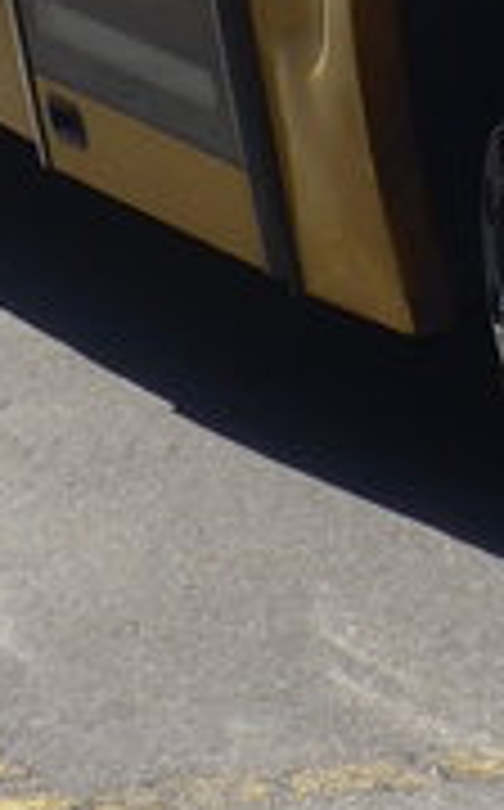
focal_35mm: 368
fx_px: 8114
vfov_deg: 5.5
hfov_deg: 3.5
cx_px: 990
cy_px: -1098
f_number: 3.3
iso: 80
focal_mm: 10.7
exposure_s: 1/1000
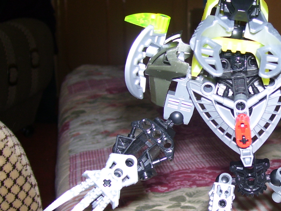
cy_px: 134
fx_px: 552
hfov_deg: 27.8
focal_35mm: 68
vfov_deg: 21.6
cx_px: 235
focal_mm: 6
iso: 80
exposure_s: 1/60
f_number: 2.7
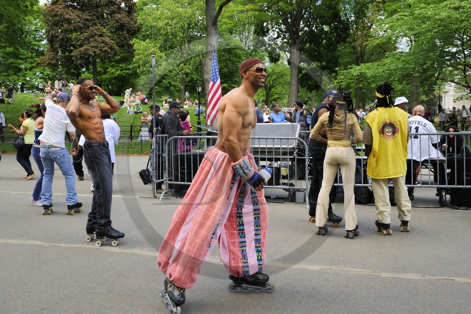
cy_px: 157
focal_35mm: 29
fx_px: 379
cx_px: 236
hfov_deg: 63.7
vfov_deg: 44.9
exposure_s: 1/400
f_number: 5
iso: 400
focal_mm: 29
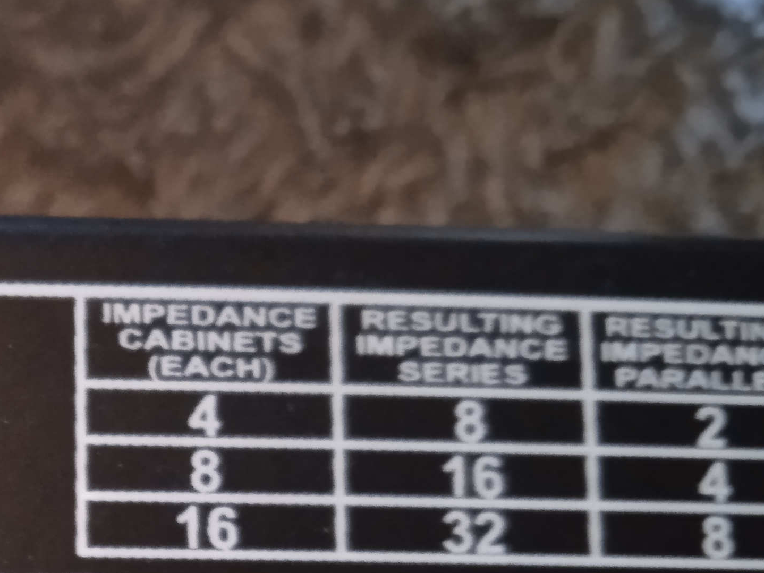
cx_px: -173
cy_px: 670
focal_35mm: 81
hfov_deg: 22.1
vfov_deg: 17.4
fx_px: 1788
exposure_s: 1/14.3
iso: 2225
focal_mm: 3.43
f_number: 2.2
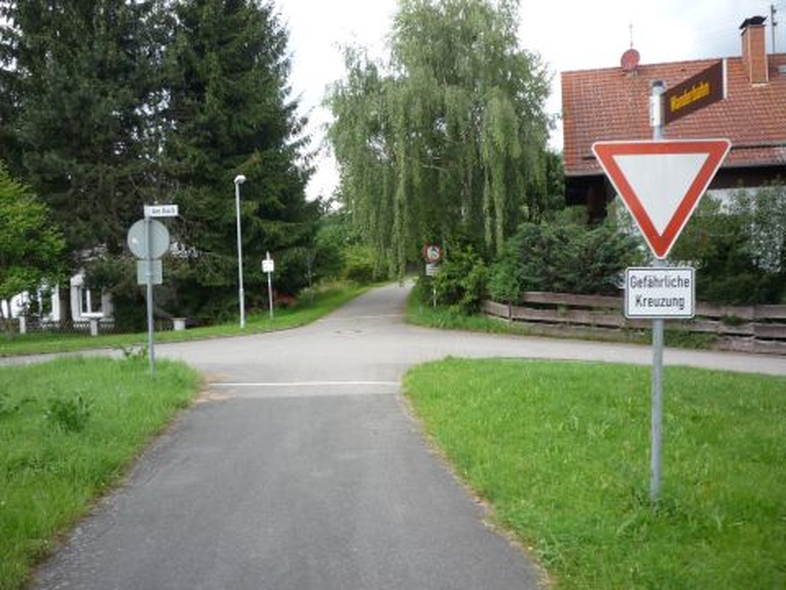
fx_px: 727
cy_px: 295
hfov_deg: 56.8
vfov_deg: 44.2
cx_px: 393
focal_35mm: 32
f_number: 4
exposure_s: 1/200
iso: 100
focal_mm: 5.2
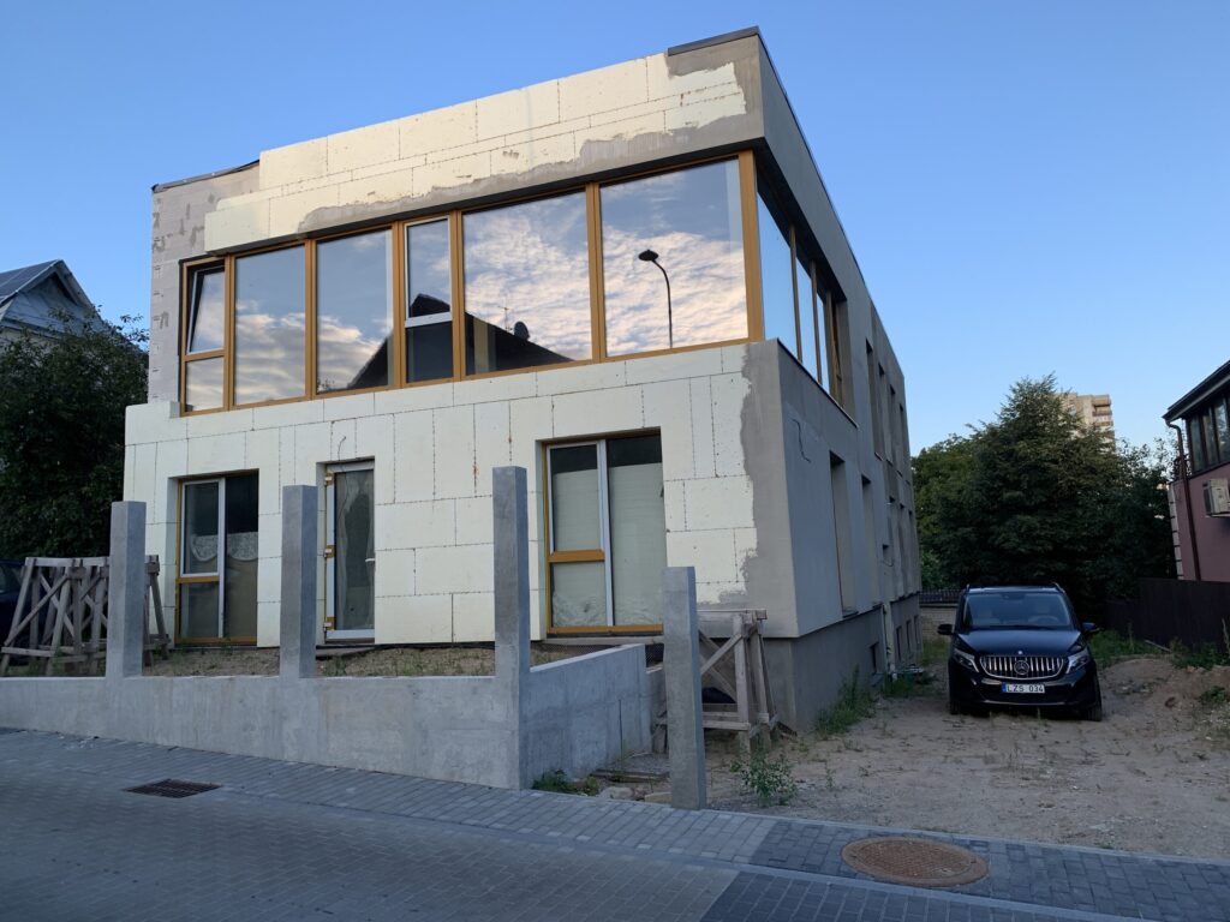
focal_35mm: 26
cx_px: 615
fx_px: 924
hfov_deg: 67.3
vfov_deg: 53.1
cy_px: 461
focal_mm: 4.25
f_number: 1.8
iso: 25
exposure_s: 1/534
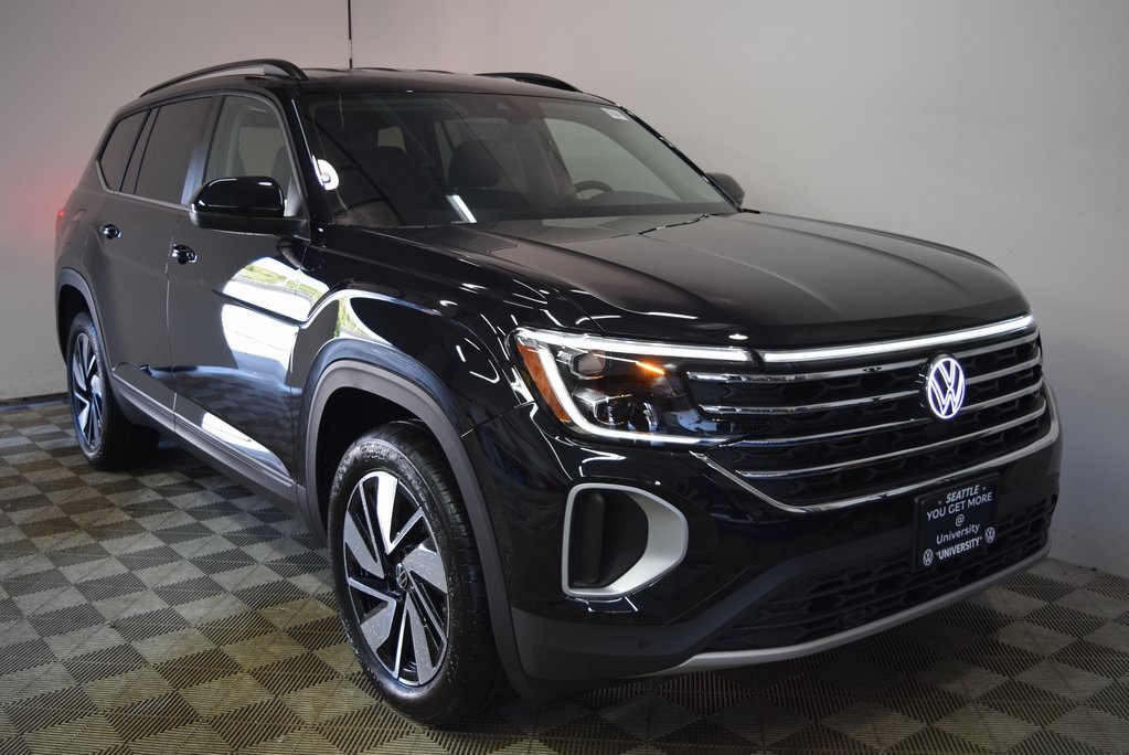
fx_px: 1130
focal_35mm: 36
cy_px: 378
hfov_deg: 53.1
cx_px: 564
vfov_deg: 36.9
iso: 500
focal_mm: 24
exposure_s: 1/60
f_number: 4
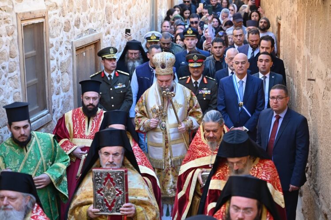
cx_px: 166
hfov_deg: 28.9
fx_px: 643
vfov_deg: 19.4
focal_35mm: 70
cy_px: 110
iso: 320
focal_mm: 70
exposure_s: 1/200
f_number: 2.8
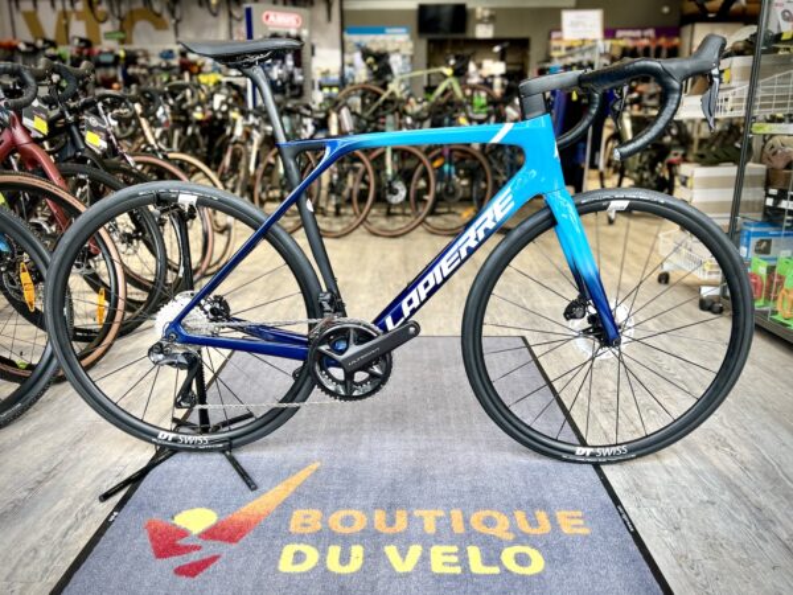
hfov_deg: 67.3
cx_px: 396
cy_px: 298
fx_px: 596
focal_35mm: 26
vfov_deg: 53.1
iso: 50
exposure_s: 1/100
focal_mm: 5.7
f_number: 1.5
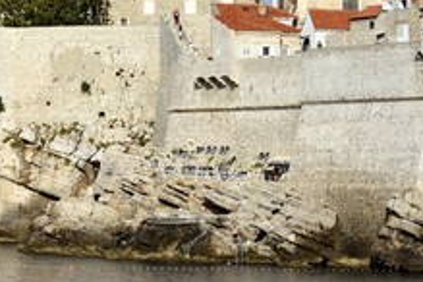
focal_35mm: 202
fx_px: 2373
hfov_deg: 10.1
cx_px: 28
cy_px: 83
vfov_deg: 6.8
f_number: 13
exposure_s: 1/320
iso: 200
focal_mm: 105
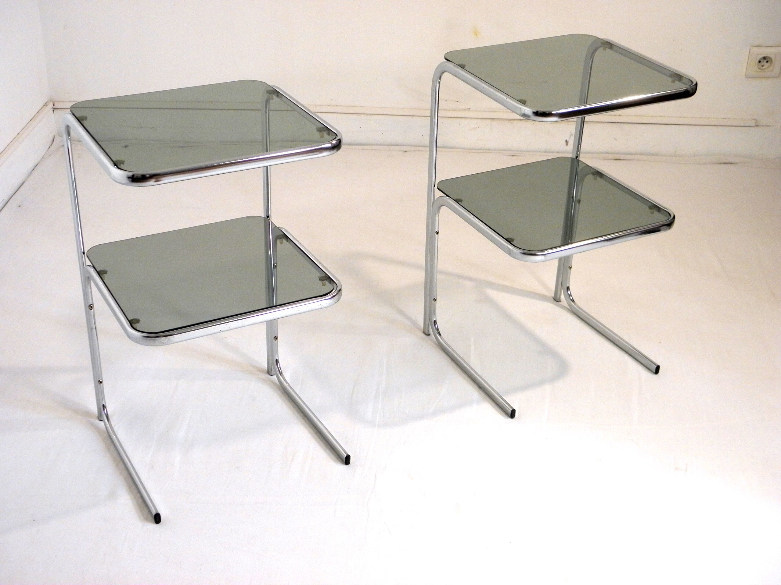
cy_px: 292
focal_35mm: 47
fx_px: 1060
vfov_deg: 30.9
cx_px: 390
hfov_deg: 40.4
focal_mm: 8.6
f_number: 3.9
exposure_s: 1/40
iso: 200
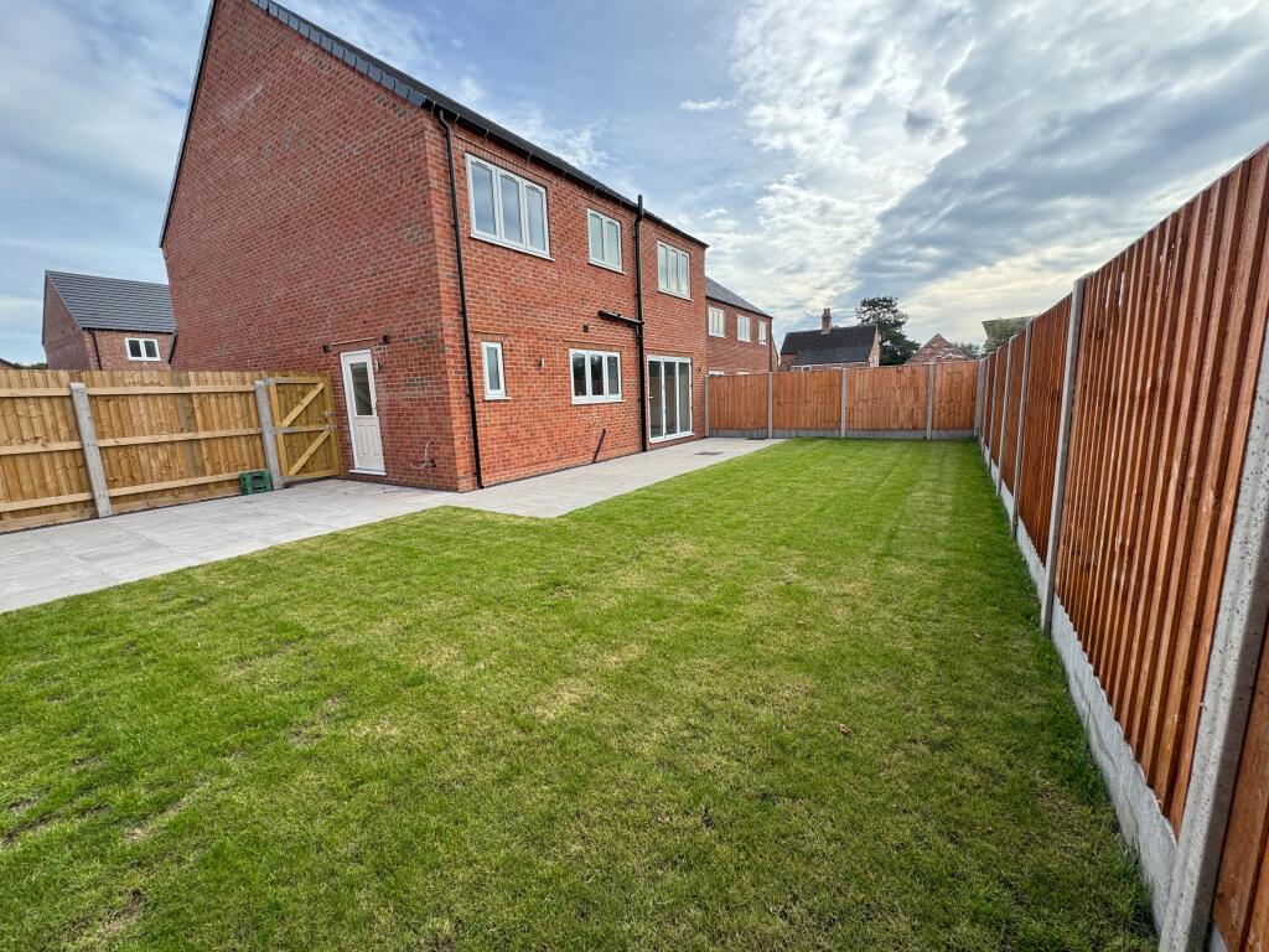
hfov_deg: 102.1
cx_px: 634
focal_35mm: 14
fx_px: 513
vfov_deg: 85.7
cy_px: 476
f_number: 2.2
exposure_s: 1/443
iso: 40
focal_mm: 2.22
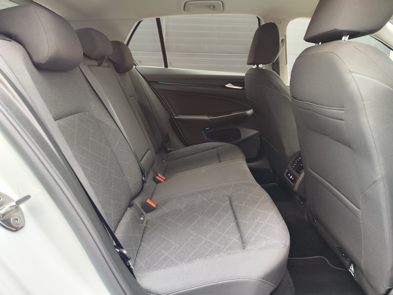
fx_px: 261
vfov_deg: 58.9
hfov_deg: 73.9
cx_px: 196
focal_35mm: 23
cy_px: 148
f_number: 1.69
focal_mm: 7.01
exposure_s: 1/62.4
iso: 334
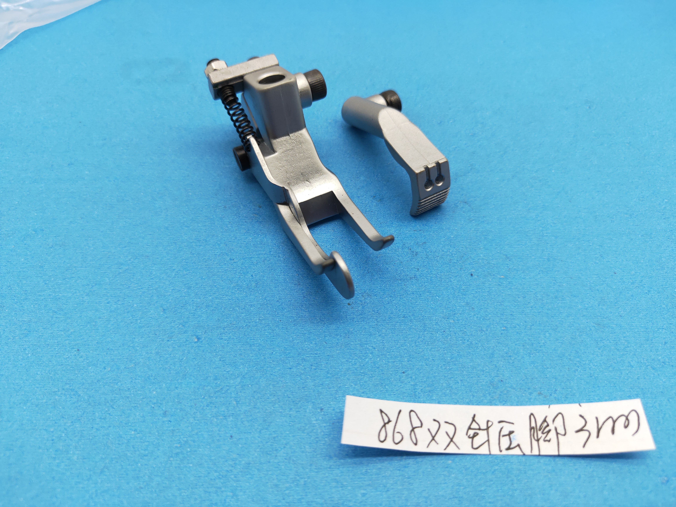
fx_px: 449
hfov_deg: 73.9
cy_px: 254
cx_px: 338
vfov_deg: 58.9
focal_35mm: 23
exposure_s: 1/50
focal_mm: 3.97
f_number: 1.7
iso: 104
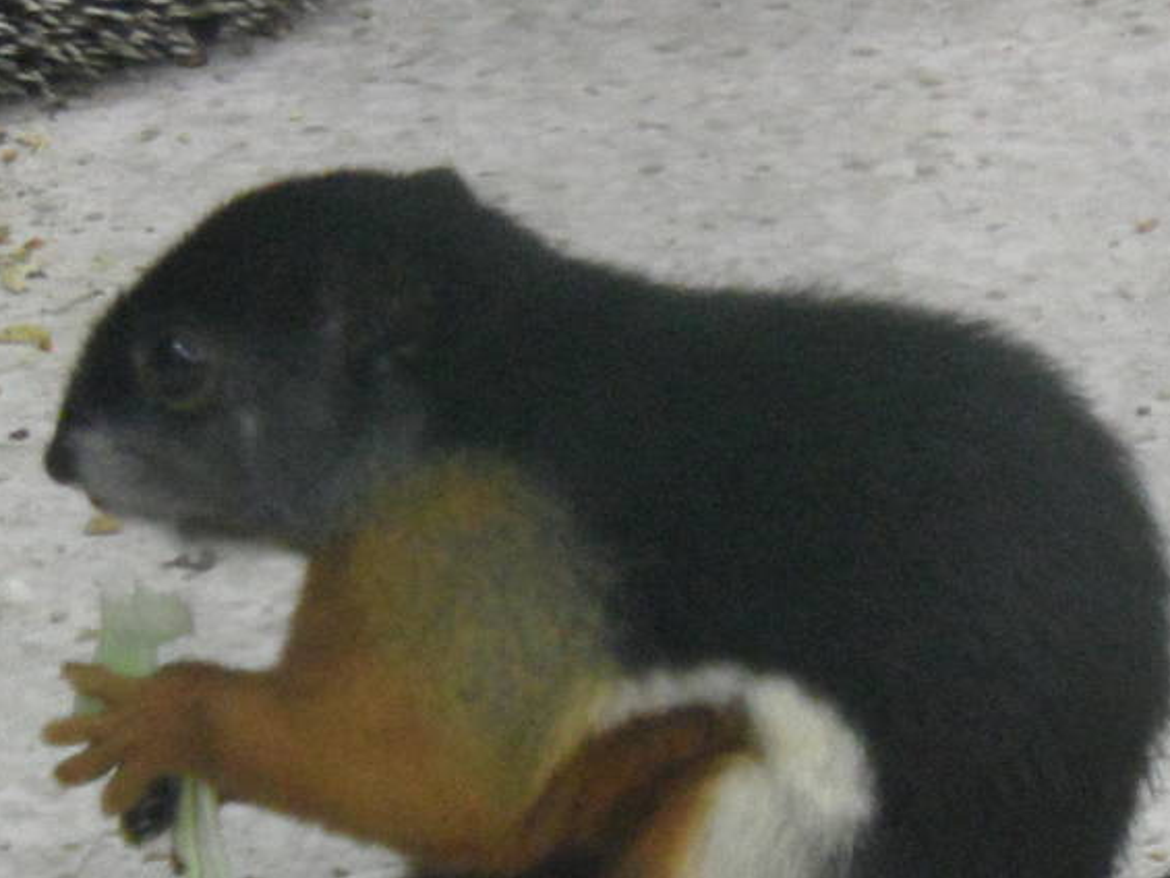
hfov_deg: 3.9
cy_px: 381
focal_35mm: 510
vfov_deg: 2.9
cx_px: 820
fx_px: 17241
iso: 400
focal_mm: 29.7
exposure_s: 1/10
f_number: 4.4
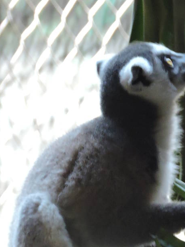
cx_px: 184
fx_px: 8092
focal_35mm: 1136
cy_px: 225
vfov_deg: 1.7
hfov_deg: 1.3
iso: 800
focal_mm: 77.6
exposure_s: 1/25
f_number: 4.9
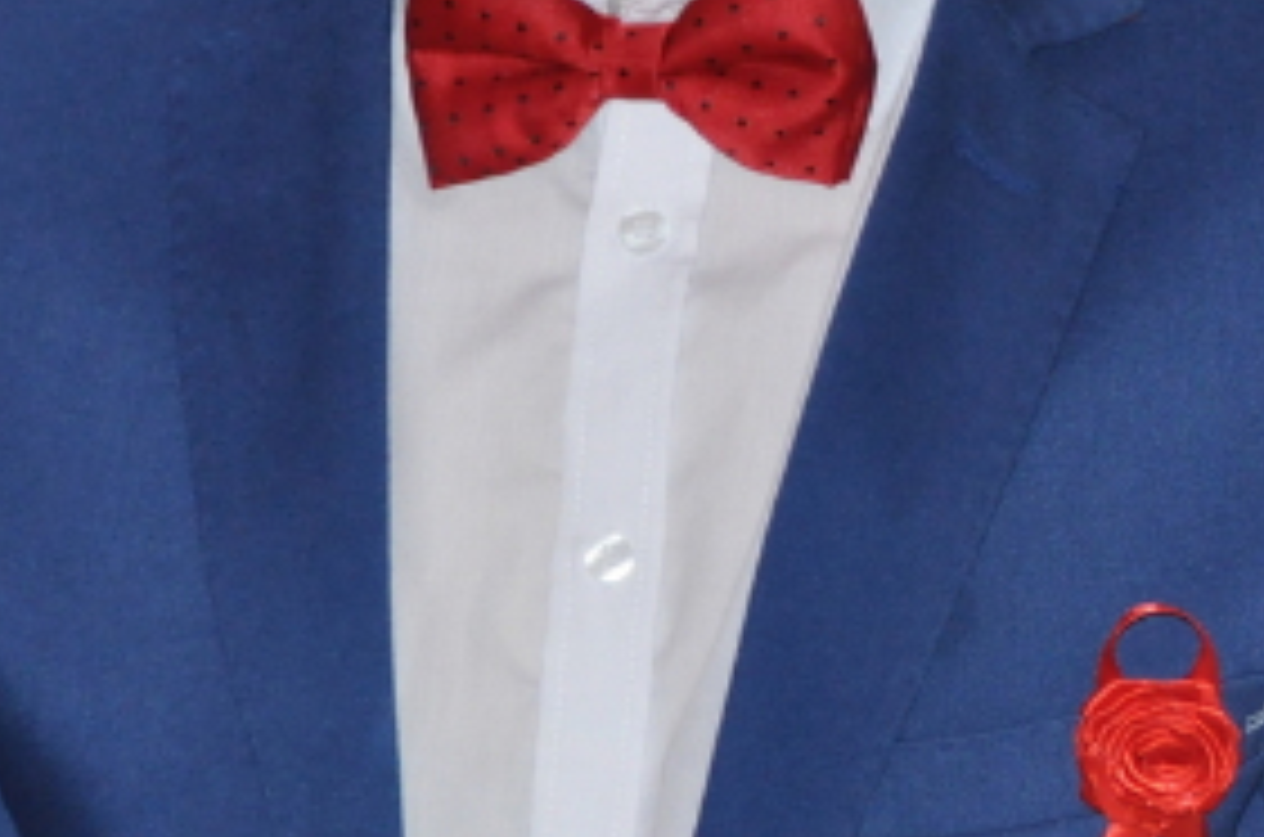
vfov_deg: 4.5
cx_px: 1646
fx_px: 10538
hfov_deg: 6.8
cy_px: -9
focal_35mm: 301
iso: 800
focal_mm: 55
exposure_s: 1/60
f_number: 4.8
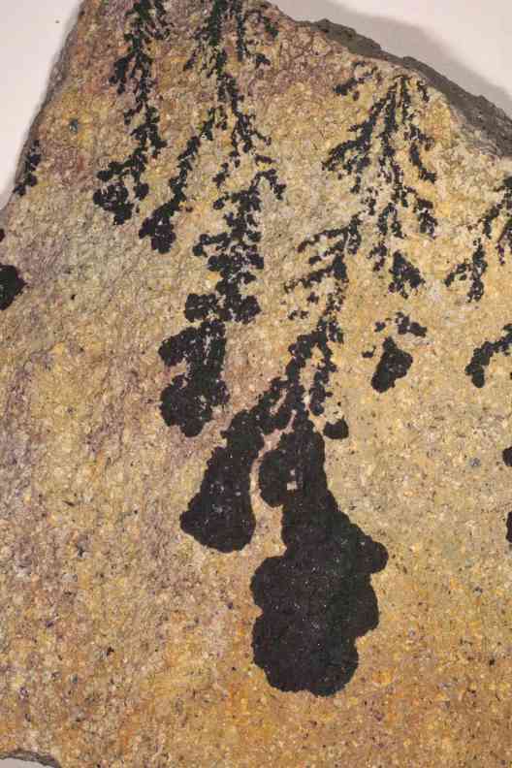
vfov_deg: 23.9
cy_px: 384
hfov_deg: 16.1
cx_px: 256
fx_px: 1813
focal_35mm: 85
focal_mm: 50
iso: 100
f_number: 16
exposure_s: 1/60
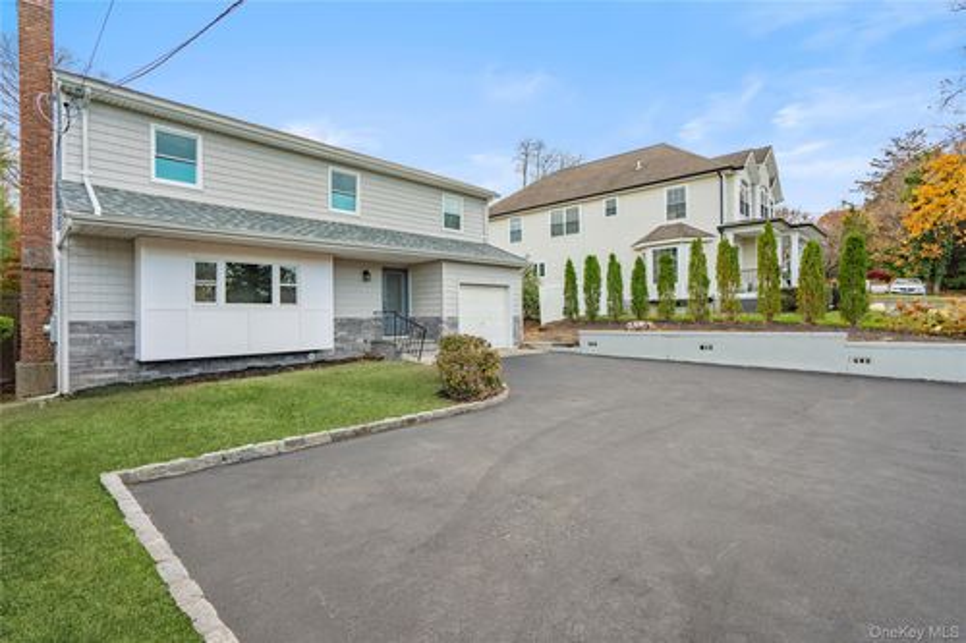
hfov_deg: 93.3
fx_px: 456
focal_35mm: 17
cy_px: 322
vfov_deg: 70.4
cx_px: 483
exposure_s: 1/200
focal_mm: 17
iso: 250
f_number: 5.6
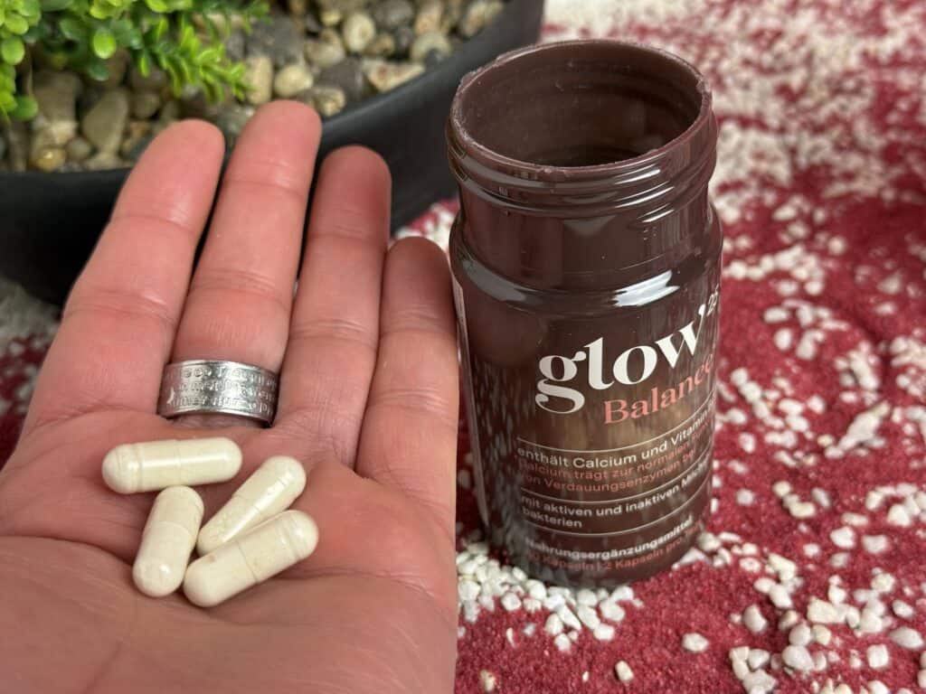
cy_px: 347
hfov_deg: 39.7
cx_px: 463
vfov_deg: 30.3
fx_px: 1284
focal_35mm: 48
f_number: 1.78
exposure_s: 1/50
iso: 64
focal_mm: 6.76
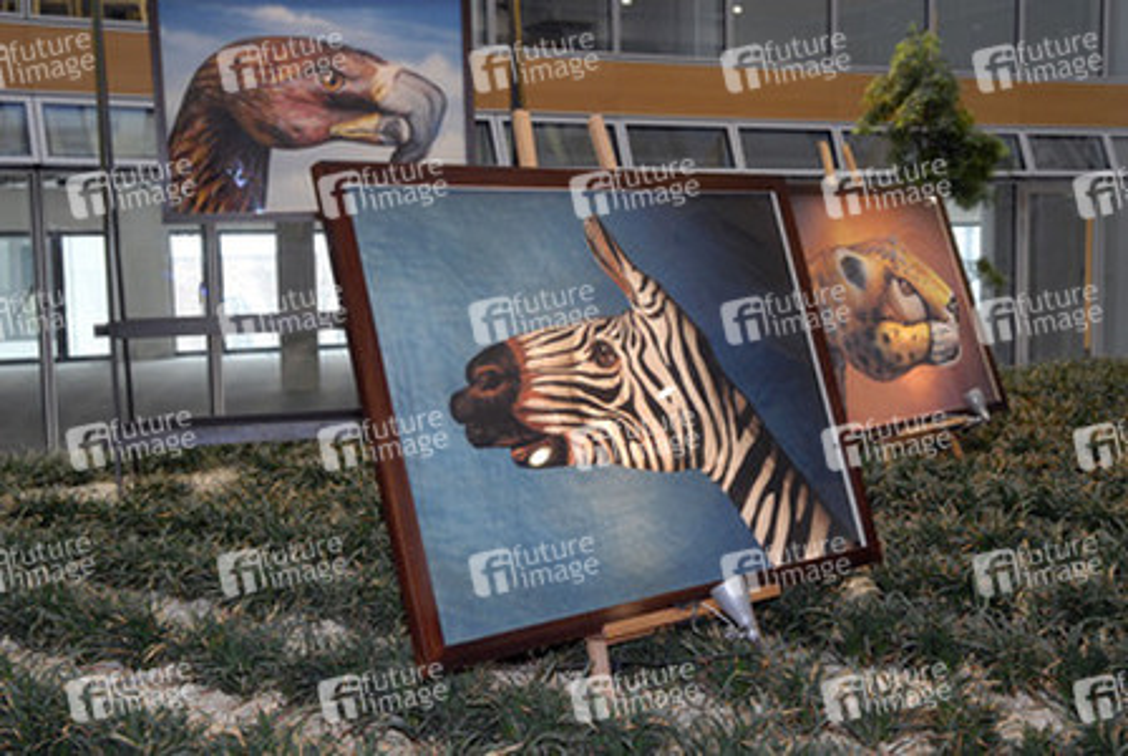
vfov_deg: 29.0
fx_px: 1459
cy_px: 378
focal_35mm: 46
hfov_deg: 42.3
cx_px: 564
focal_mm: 31
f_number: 5.6
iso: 800
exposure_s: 1/50
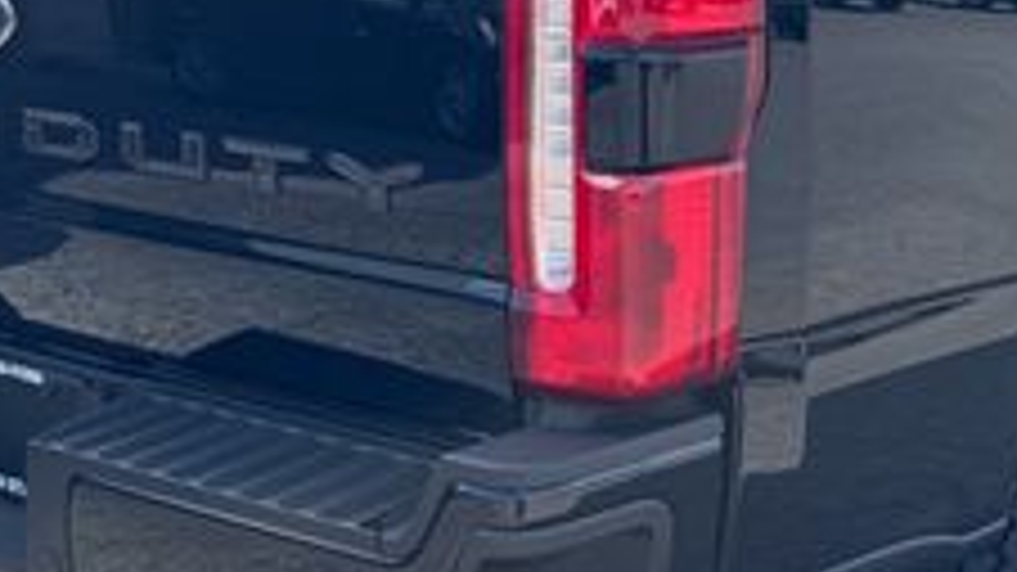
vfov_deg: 16.3
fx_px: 1995
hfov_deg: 28.2
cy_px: 180
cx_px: 747
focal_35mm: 74
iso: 80
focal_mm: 6.76
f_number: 1.78
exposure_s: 1/1560
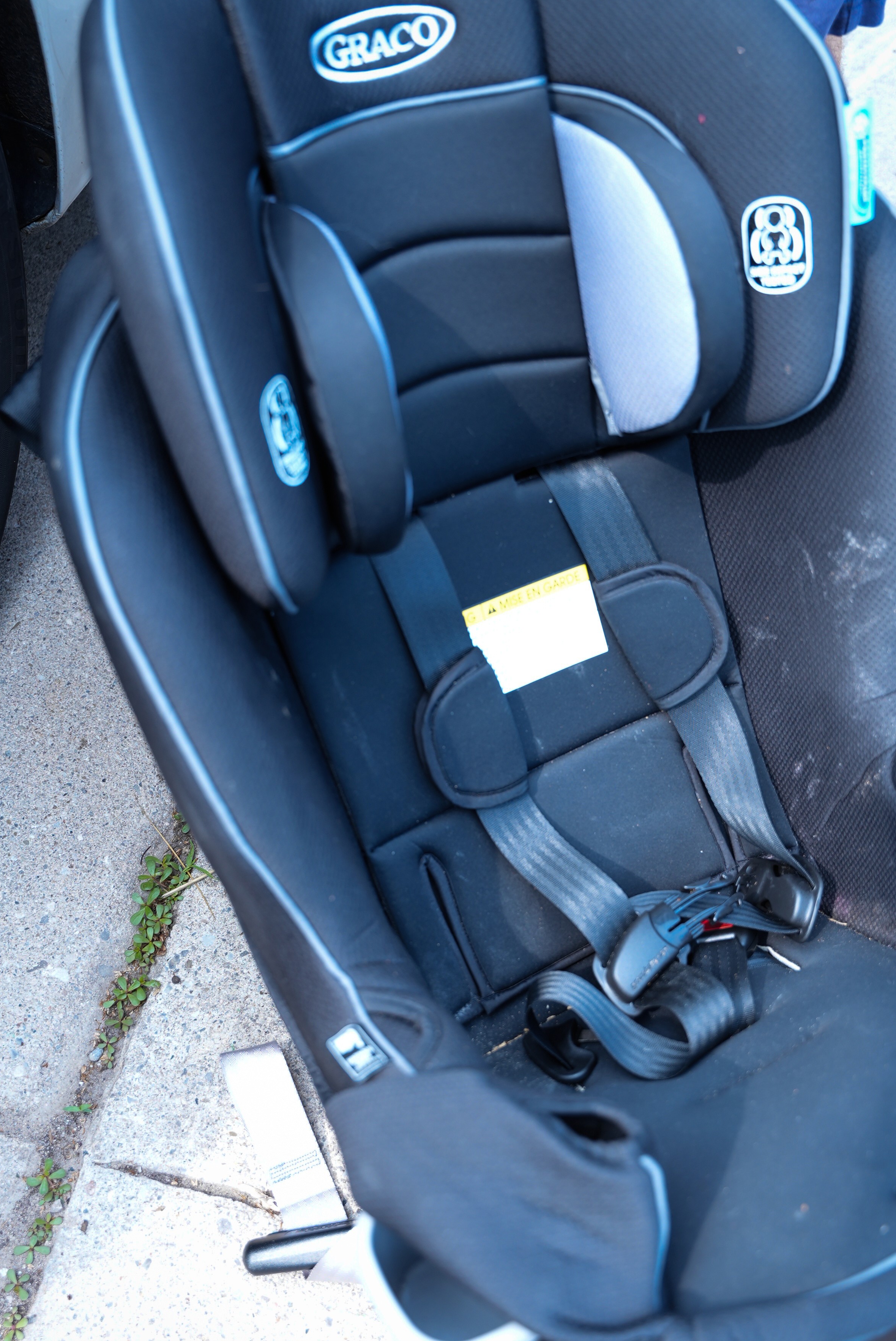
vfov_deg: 52.3
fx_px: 1360
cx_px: 485
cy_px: 782
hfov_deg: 36.4
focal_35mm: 36
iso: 200
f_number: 3.2
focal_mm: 30.4
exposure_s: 1/125
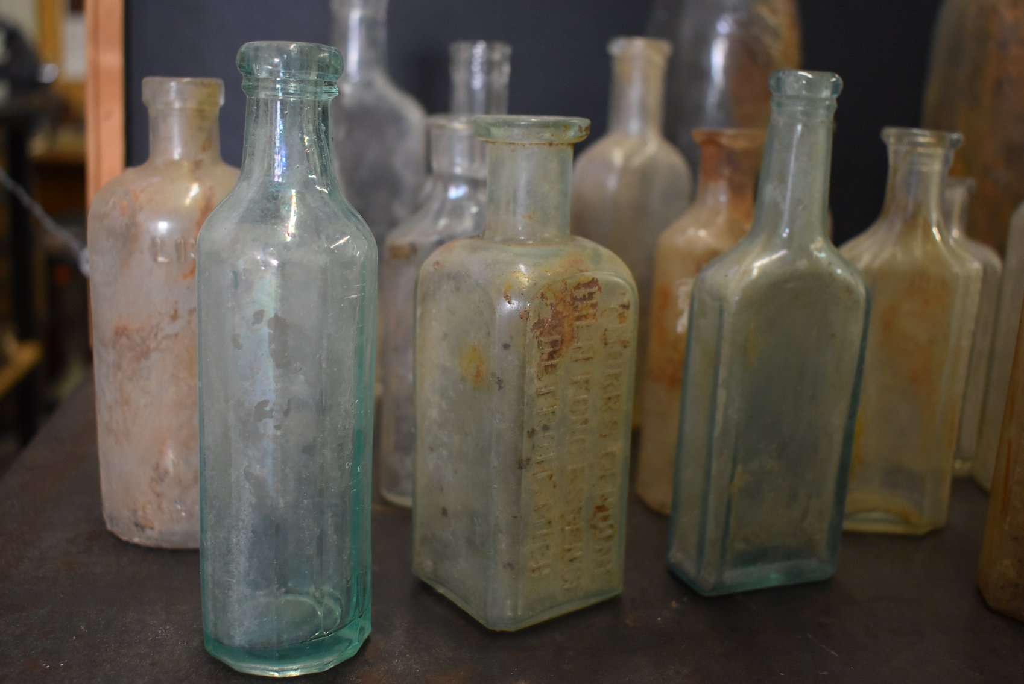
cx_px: 512
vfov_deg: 35.6
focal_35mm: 38
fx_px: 1067
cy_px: 342
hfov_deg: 51.2
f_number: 4
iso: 1400
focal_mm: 25
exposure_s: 1/125
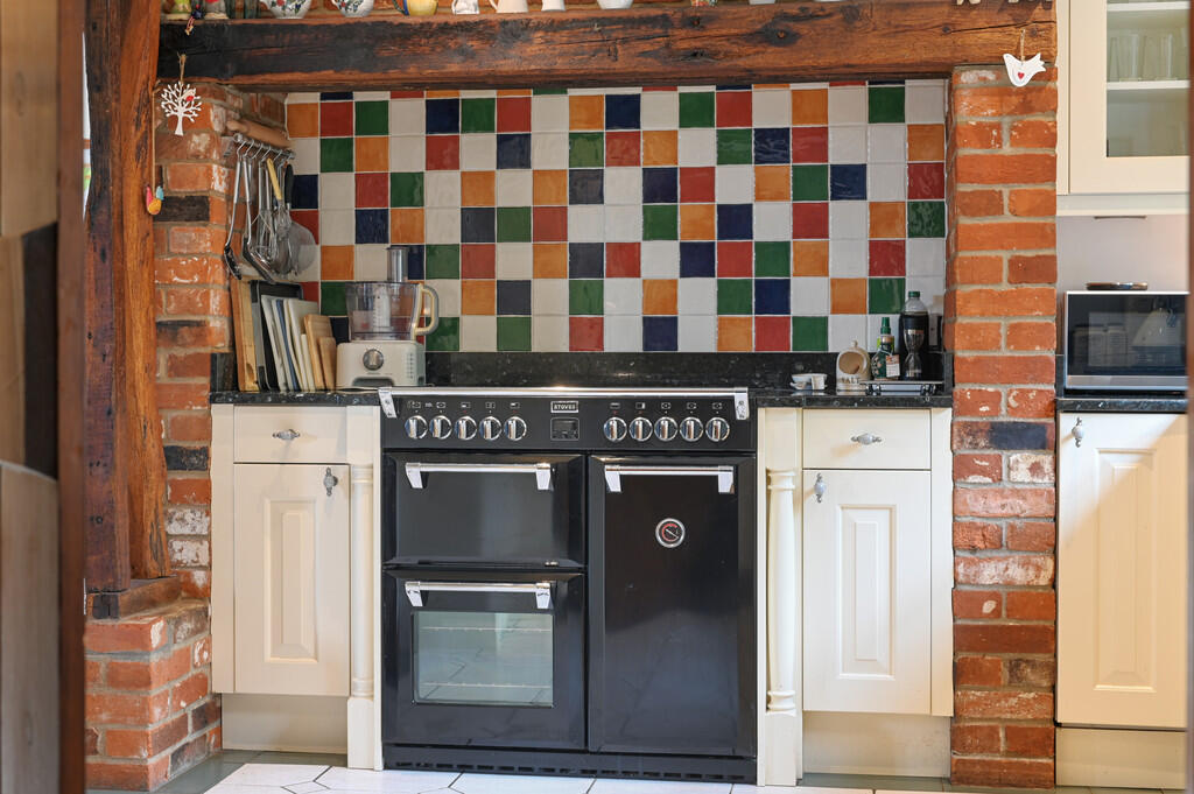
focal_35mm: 50
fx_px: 1657
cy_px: 397
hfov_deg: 39.6
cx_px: 597
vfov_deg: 26.9
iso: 400
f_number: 8
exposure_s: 1.6
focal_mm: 50
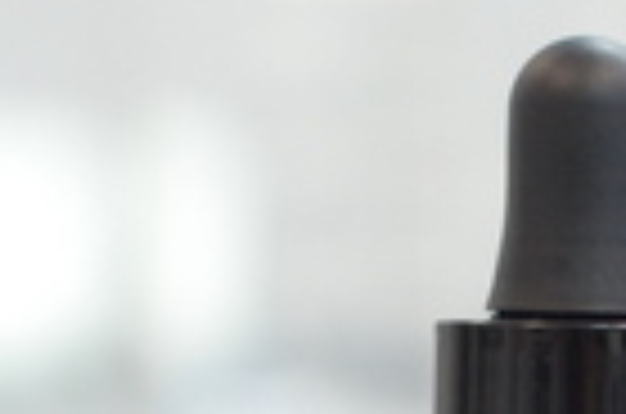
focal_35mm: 274
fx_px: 4747
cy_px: 479
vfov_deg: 5.0
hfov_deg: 7.5
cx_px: 603
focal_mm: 35
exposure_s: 1/160
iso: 800
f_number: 3.2
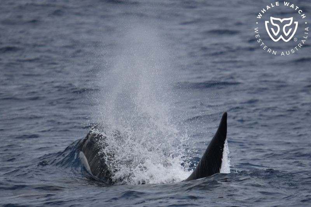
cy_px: 104
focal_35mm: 600
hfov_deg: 3.4
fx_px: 5182
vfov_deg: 2.3
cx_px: 156
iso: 720
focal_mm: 600
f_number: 6.3
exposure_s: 1/8000
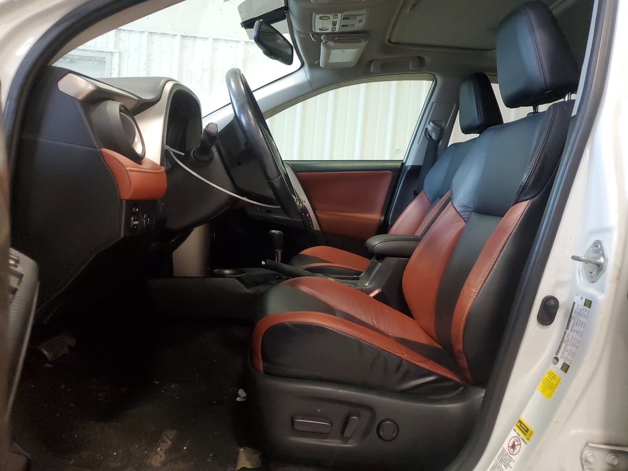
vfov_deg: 53.1
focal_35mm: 26
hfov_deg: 67.3
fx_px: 472
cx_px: 314
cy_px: 236
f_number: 1.5
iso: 342
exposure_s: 1/60.2
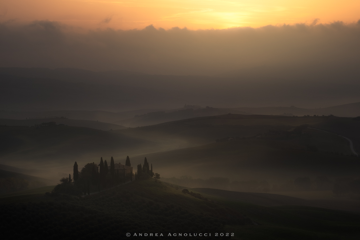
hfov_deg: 17.5
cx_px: 180
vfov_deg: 11.7
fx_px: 1170
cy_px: 120
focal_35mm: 117
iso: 200
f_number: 11
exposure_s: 1/180
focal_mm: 77.9
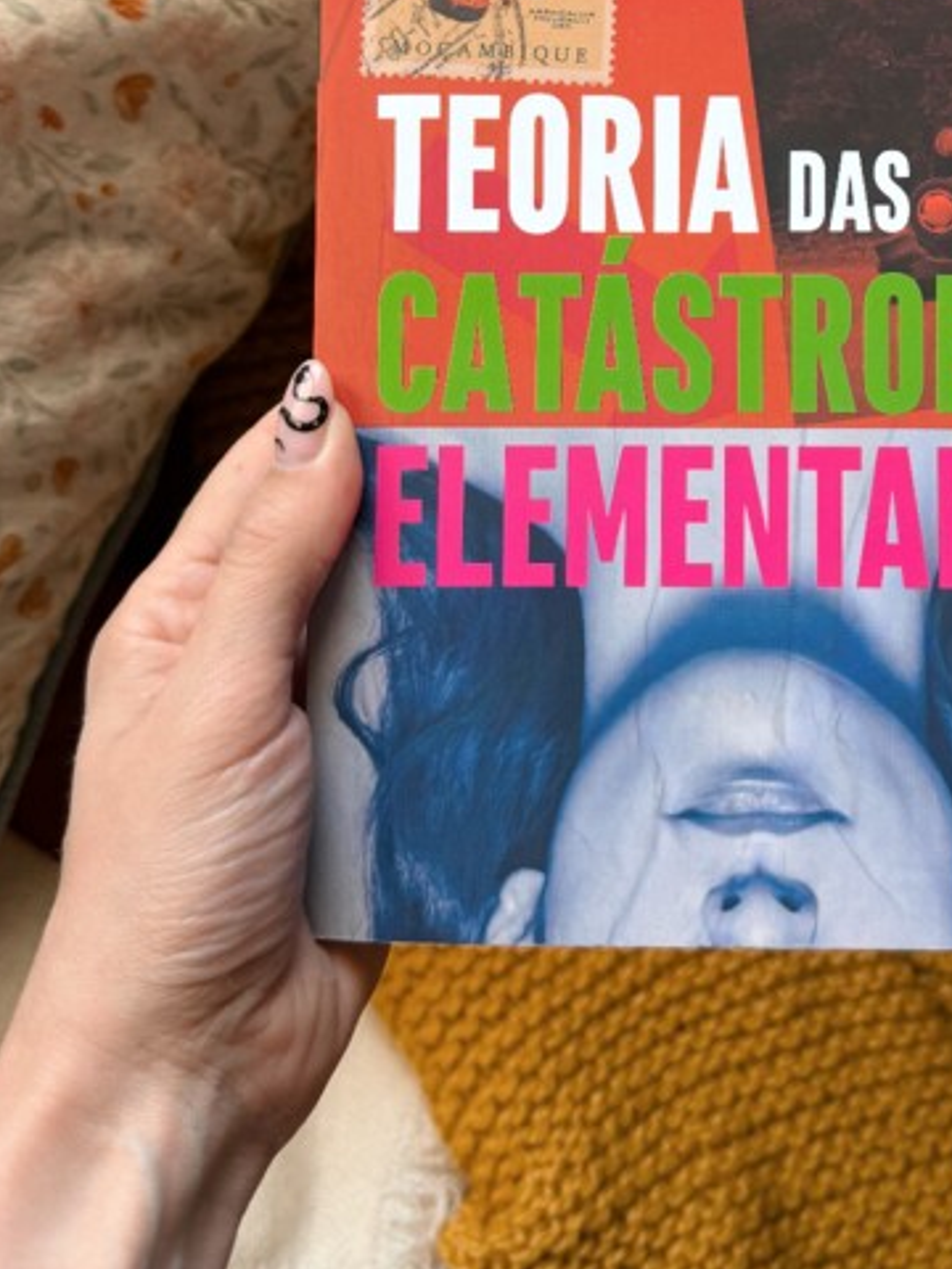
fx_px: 1760
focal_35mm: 48
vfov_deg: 38.5
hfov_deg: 29.6
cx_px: 754
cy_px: 301
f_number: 1.78
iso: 100
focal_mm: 6.76
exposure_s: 1/121
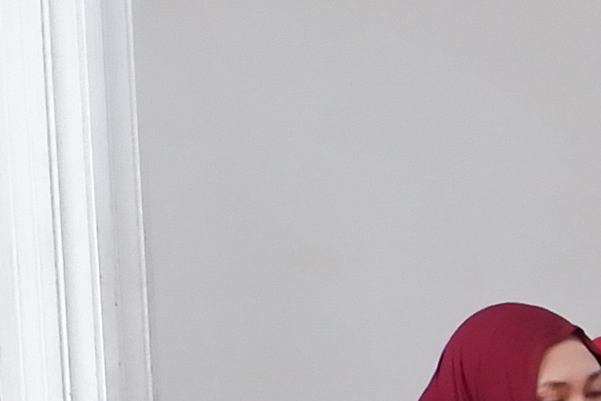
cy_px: 792
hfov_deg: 8.2
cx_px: 1580
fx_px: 3757
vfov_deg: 6.0
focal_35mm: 225
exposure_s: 1/40
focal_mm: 19.2
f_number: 3.8
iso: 1250
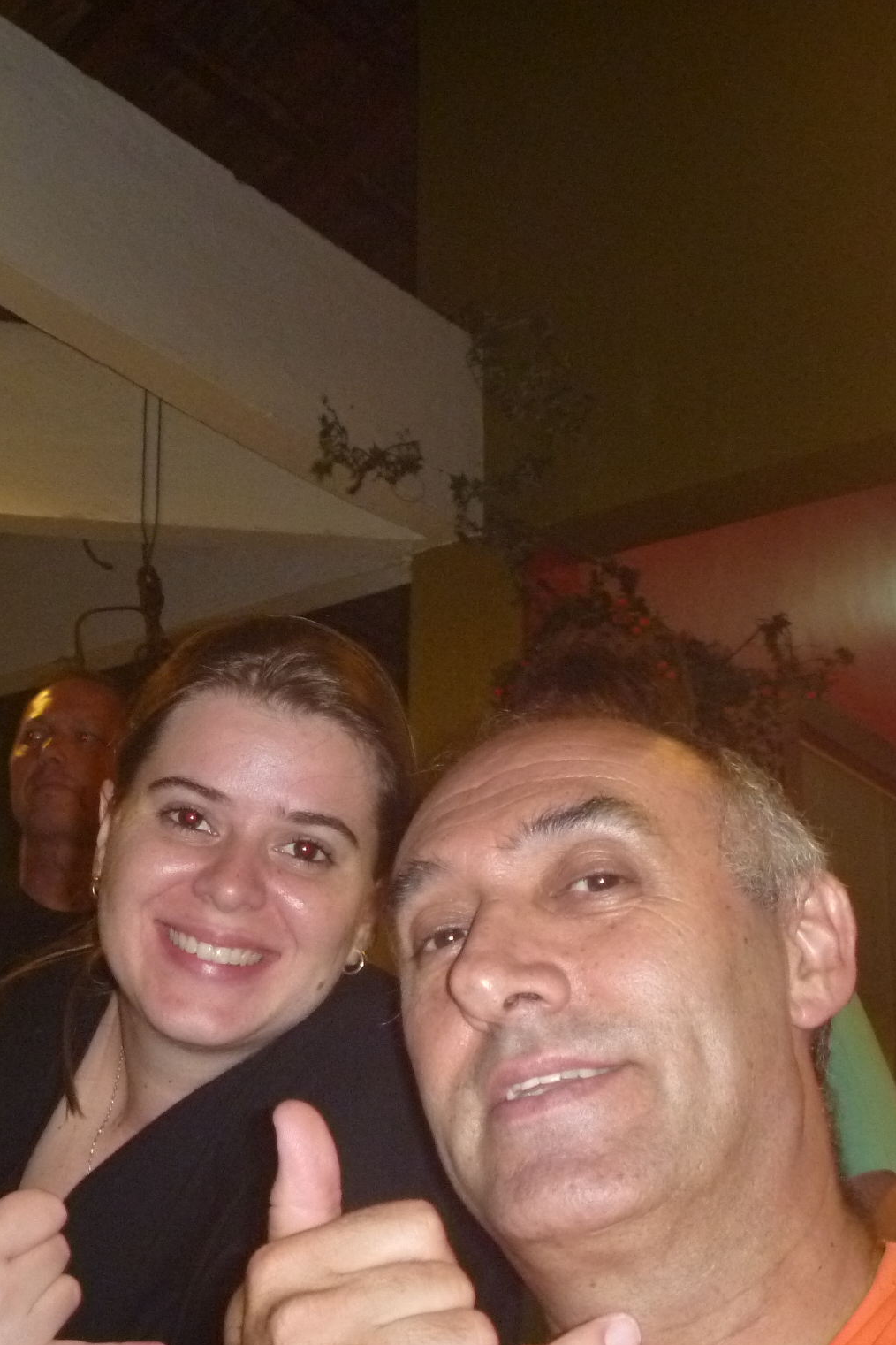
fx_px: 1829
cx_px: 225
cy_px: 678
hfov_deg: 27.2
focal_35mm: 49
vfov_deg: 40.3
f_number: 3.5
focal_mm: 6.3
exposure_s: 1/30
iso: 400
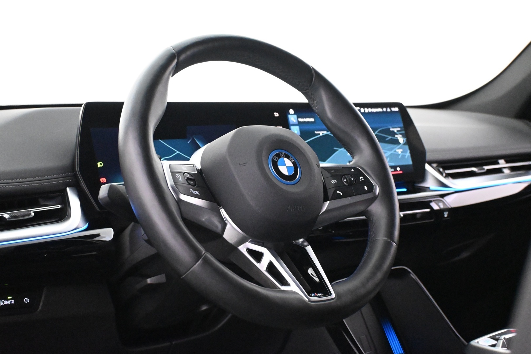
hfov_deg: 41.7
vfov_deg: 28.5
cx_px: 266
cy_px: 177
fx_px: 697
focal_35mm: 47
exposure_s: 1/60
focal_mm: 31.5
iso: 10000
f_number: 5
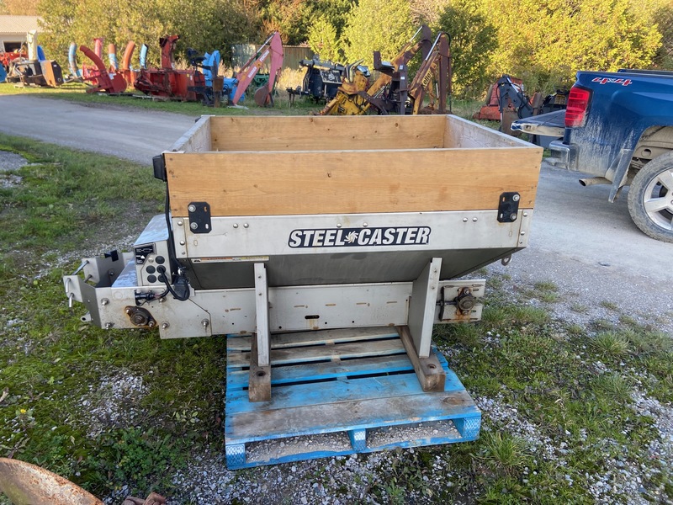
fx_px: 505
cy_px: 252
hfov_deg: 67.3
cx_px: 336
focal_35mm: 26
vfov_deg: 53.1
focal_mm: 4.25
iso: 32
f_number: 1.8
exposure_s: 1/271
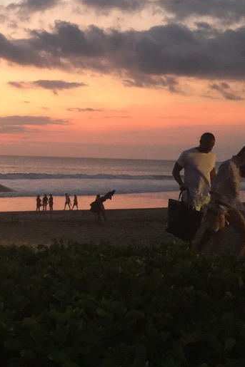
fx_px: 613
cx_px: -27
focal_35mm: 60
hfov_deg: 21.4
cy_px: 153
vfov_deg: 33.3
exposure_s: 1/10
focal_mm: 4.15
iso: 100
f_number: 2.2
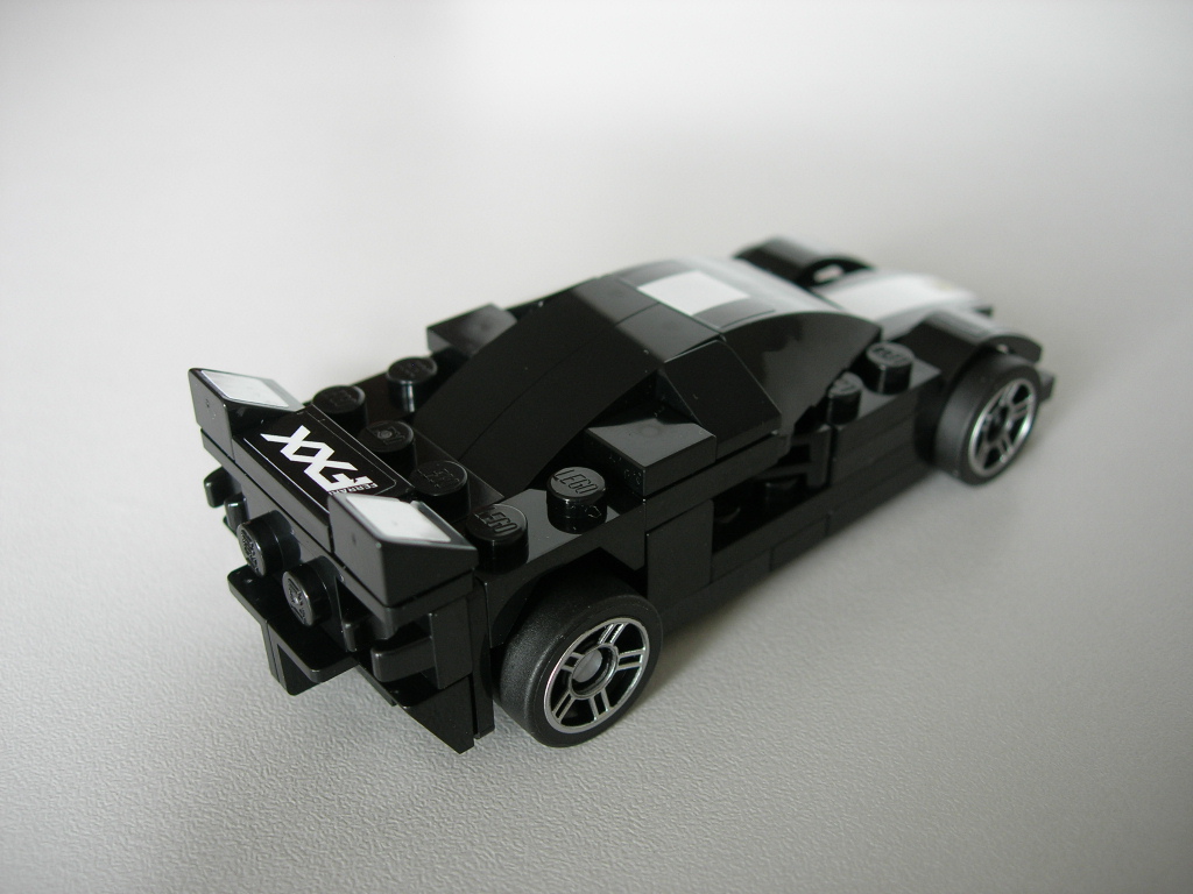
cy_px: 447
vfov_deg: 37.7
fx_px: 1310
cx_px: 596
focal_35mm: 38
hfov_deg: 49.0
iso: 64
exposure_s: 1/11.1
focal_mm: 7.8
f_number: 2.8
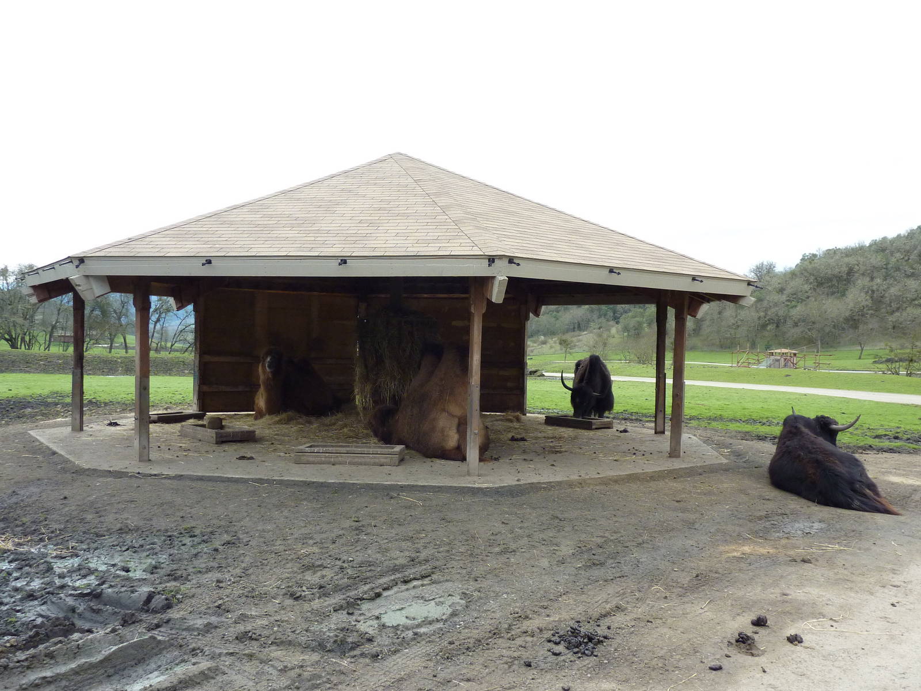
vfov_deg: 48.2
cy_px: 346
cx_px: 460
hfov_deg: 61.7
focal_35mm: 29
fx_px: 772
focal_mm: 4.7
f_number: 3.4
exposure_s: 1/500
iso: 200
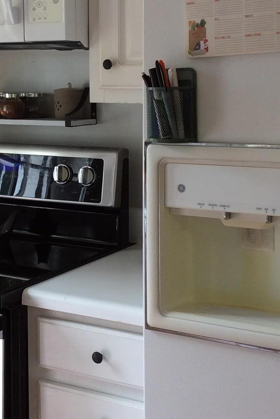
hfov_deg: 18.2
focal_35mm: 74
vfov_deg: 27.2
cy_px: 143
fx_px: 864
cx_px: 51
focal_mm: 3.3
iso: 40
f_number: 2.4
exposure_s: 1/24
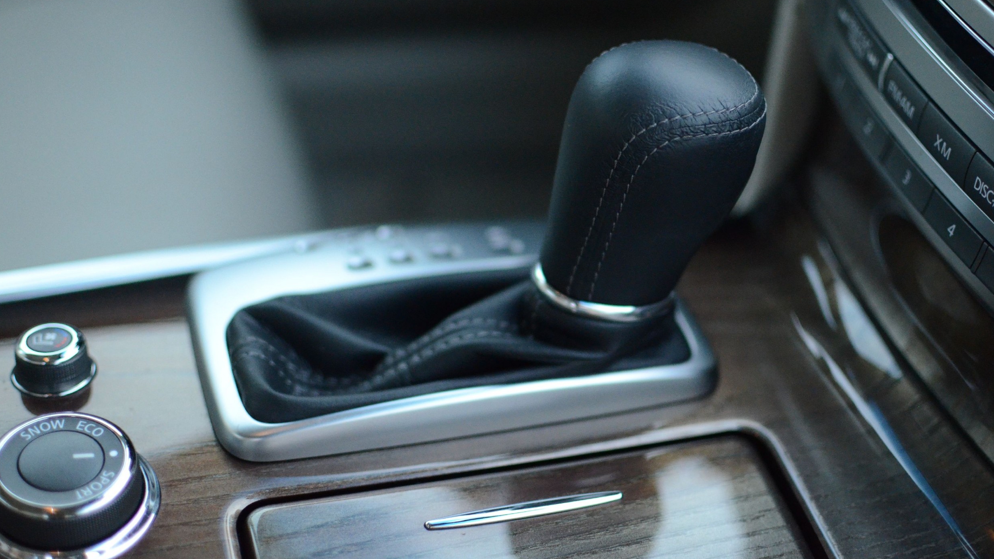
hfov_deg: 37.5
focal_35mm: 56
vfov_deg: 21.6
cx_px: 500
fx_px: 1464
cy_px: 244
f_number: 1.8
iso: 3200
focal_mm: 35
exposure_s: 1/1000
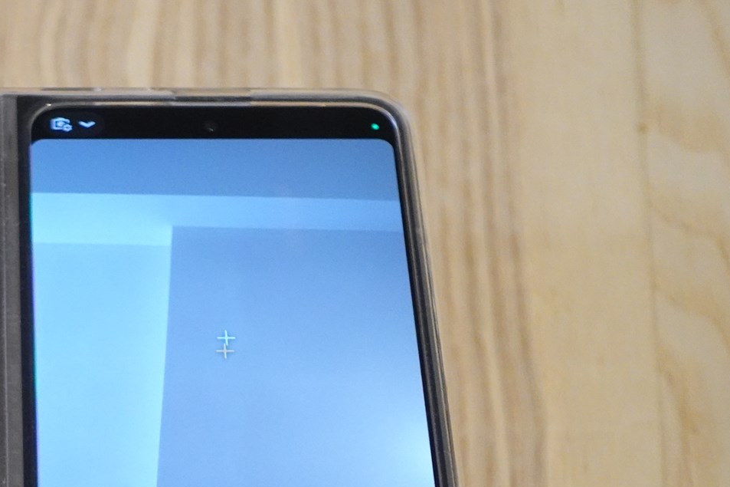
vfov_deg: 10.3
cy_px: 429
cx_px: 6
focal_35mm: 133
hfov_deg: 15.2
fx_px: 2696
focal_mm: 24.53
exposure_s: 1/80
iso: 2500
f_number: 2.8
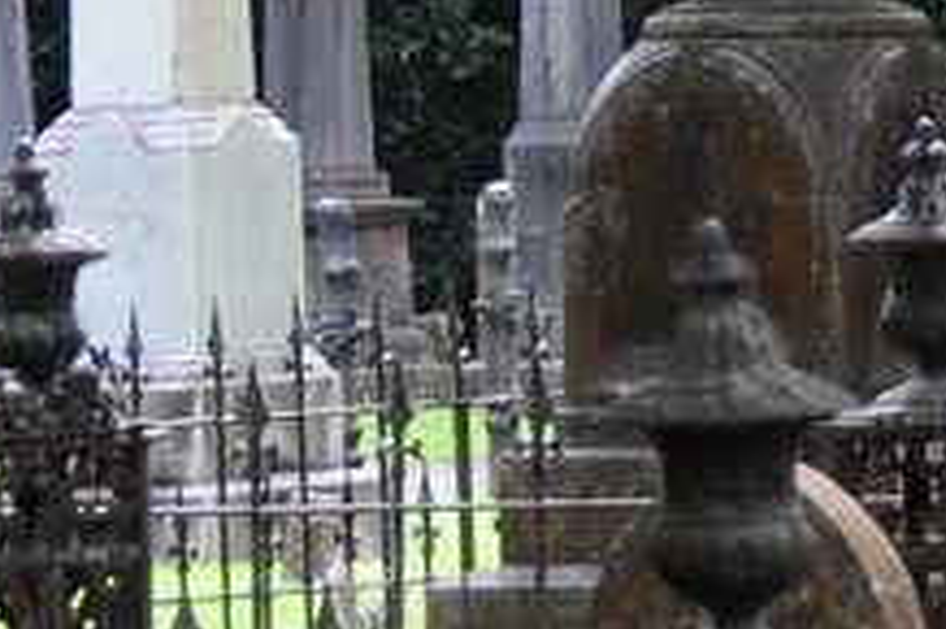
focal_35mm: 546
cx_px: 1883
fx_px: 14336
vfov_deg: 2.5
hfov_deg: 3.7
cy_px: -256
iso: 400
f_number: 4.8
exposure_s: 1/80
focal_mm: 62
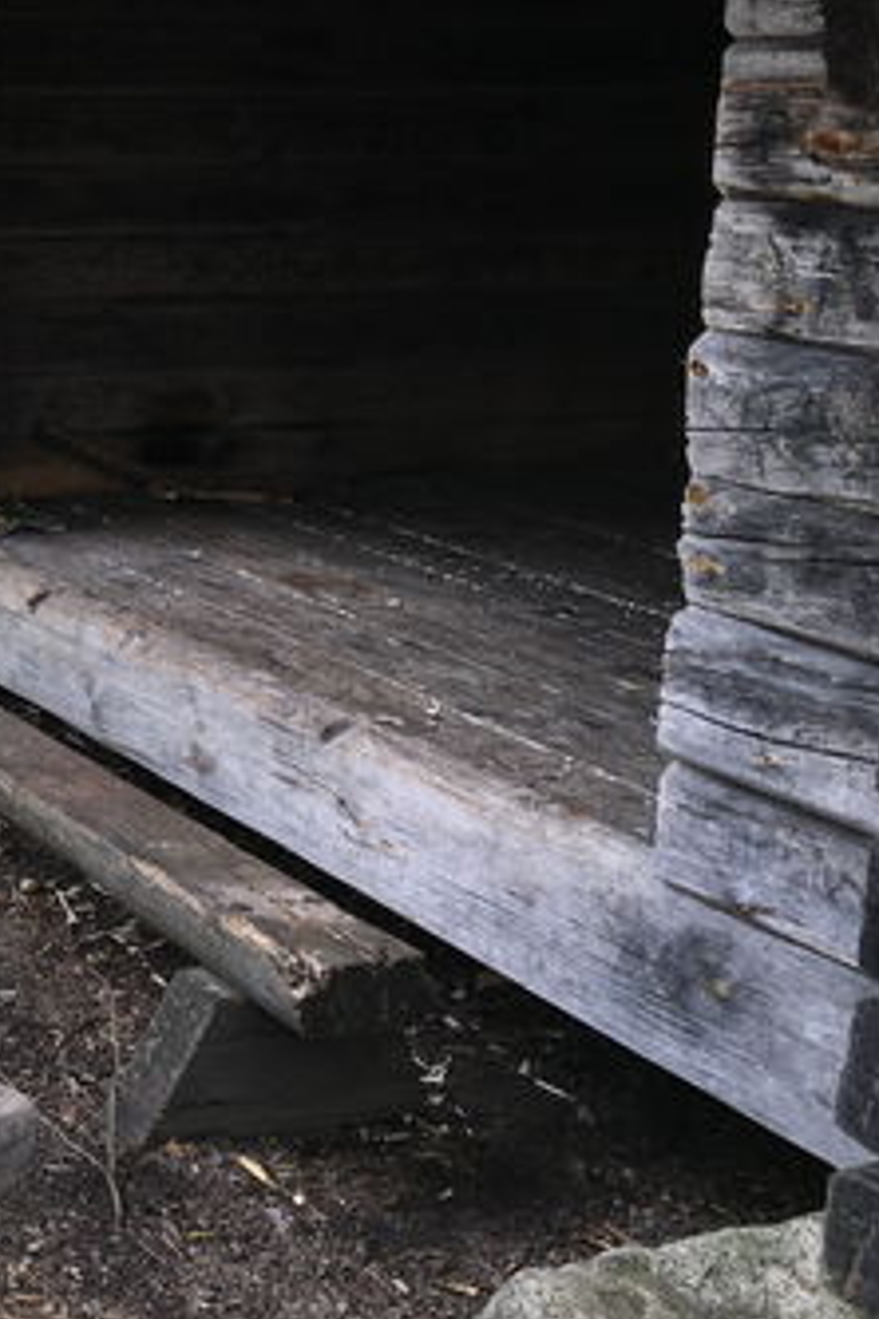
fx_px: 2124
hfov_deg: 21.1
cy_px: 471
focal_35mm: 58
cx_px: -277
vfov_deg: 34.3
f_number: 2.2
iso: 25
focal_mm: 4.15
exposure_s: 1/127
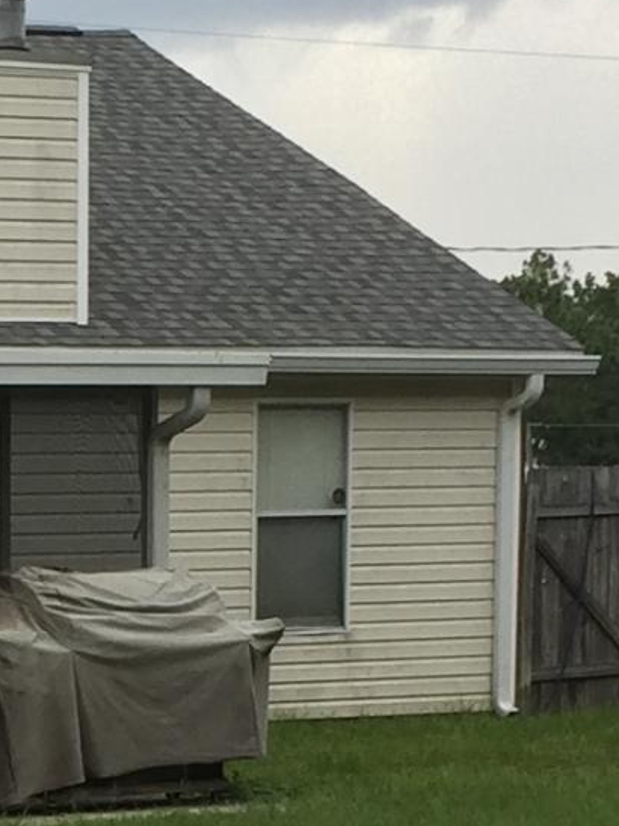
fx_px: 3792
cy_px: 977
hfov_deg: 9.1
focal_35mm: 159
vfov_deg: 12.2
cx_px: -349
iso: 32
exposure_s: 1/168
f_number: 2.2
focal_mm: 4.15
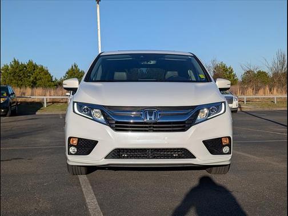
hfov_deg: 38.9
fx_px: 408
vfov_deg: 29.7
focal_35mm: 49
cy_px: 108
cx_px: 144
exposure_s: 1/3333
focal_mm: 6.9
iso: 20
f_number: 1.68
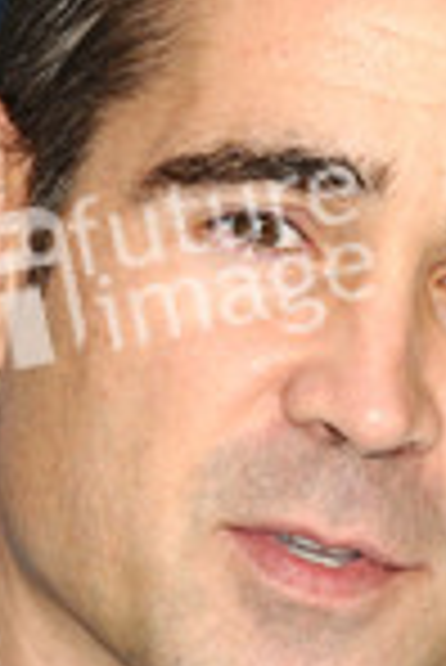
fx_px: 15053
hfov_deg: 1.7
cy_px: 500
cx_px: 277
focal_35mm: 812
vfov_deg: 2.5
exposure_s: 1/160
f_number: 4
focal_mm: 200
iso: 320
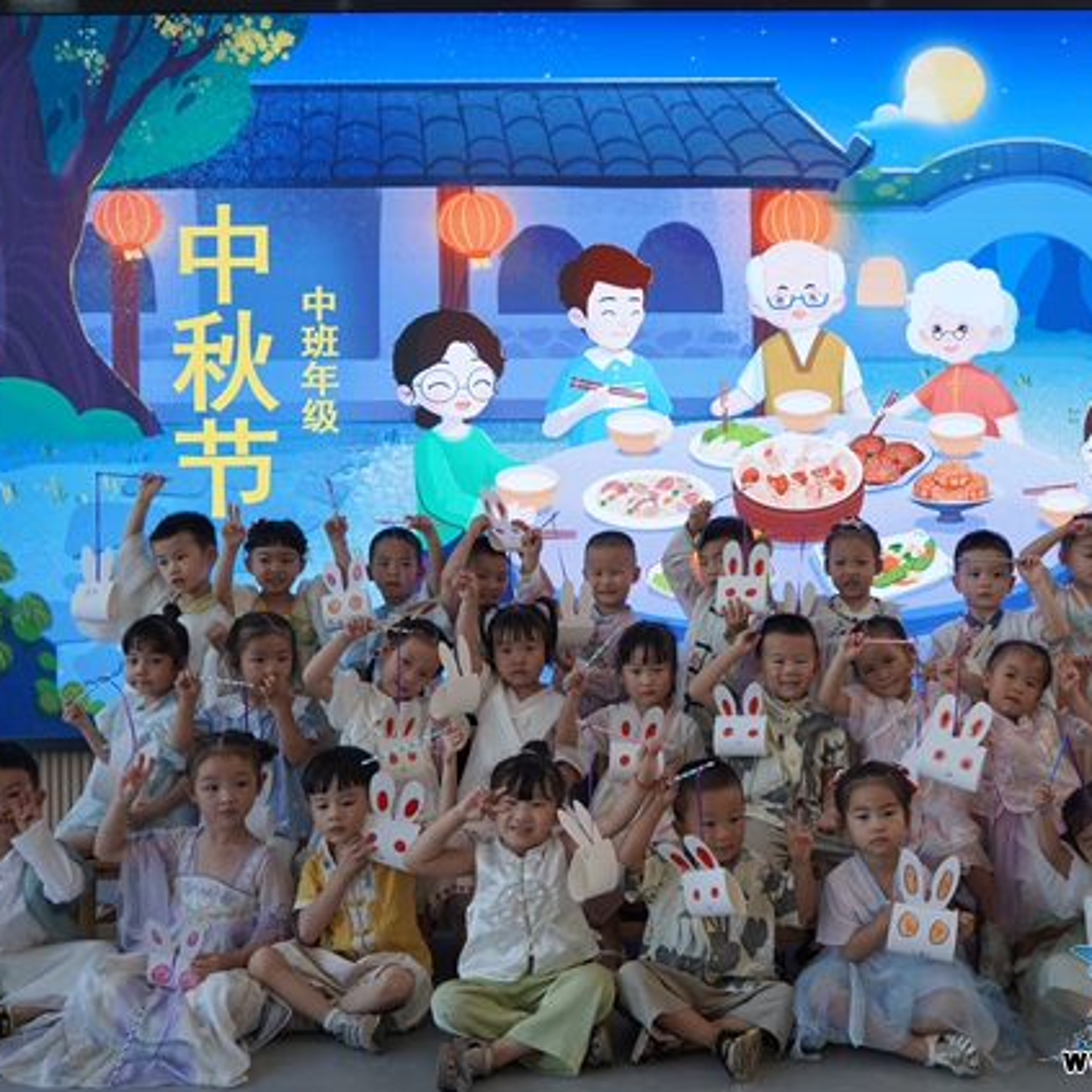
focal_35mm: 36
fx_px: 1285
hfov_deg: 45.8
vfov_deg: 46.0
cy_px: 546
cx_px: 663
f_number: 4
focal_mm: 28
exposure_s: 1/160
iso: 400
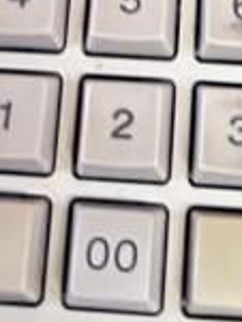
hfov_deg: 11.4
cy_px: -415
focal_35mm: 130
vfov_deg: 12.4
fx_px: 1208
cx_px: 191
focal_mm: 6.86
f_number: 1.78
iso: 250
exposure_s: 1/60
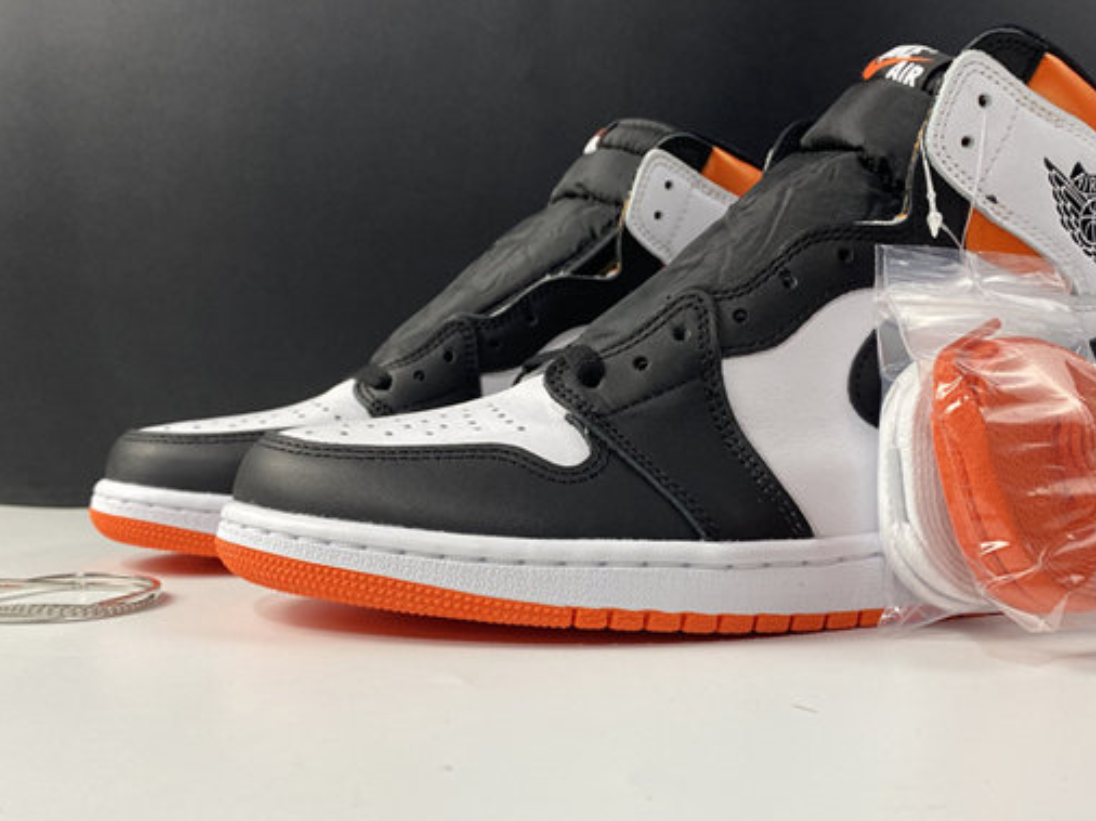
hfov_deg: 51.3
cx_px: 613
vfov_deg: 39.6
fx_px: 1139
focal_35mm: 36
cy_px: 430
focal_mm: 4.25
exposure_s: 1/100
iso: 64
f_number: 1.8
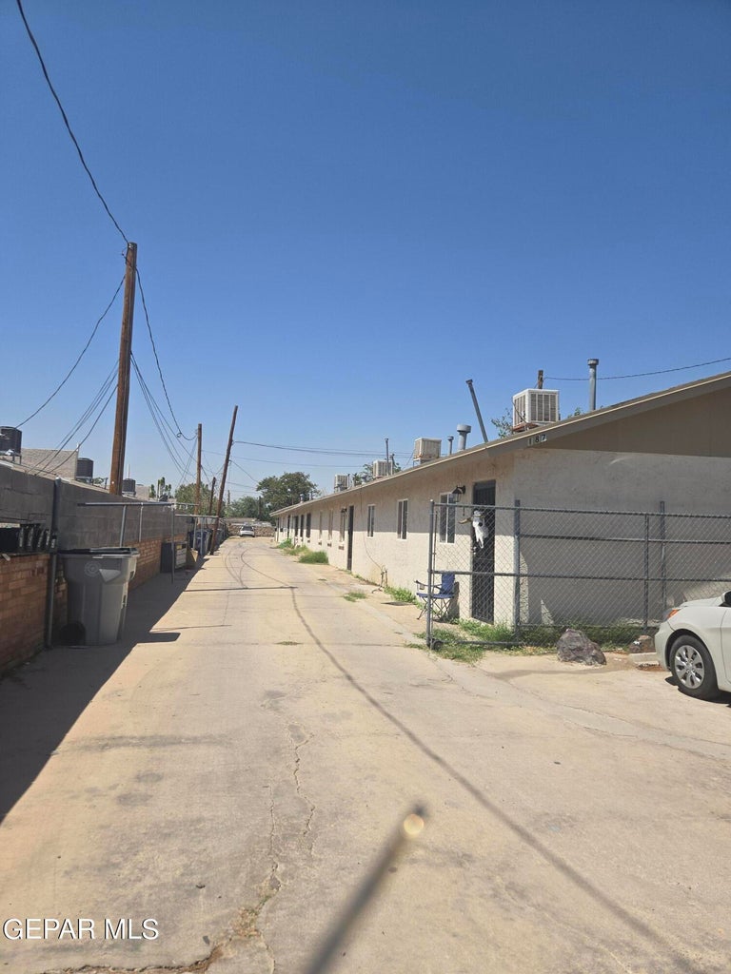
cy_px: 487
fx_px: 648
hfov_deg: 58.9
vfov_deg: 73.9
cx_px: 366
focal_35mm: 23
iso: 25
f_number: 1.8
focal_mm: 5.4
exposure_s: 1/2643
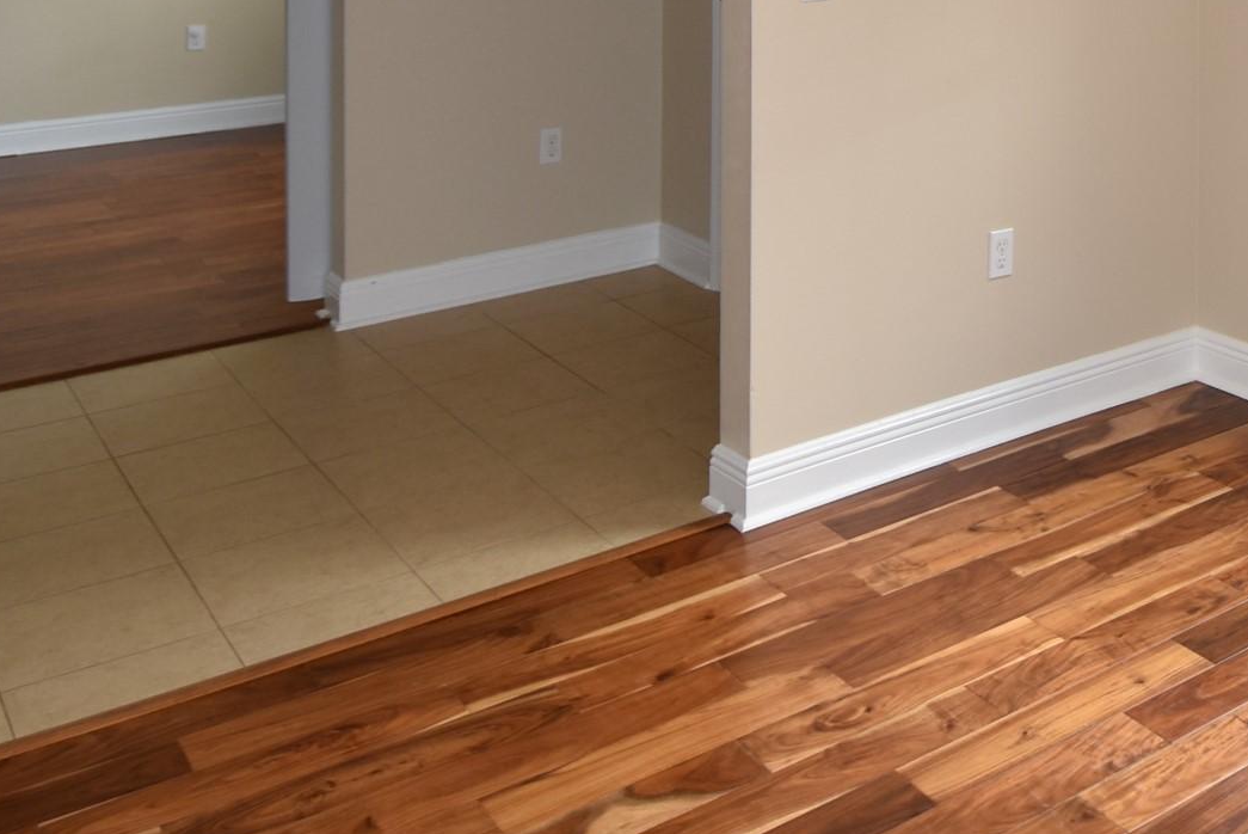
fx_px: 1491
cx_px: 1106
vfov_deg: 26.7
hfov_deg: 42.0
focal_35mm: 43
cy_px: -232
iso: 200
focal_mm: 10
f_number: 4.5
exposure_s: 1/80
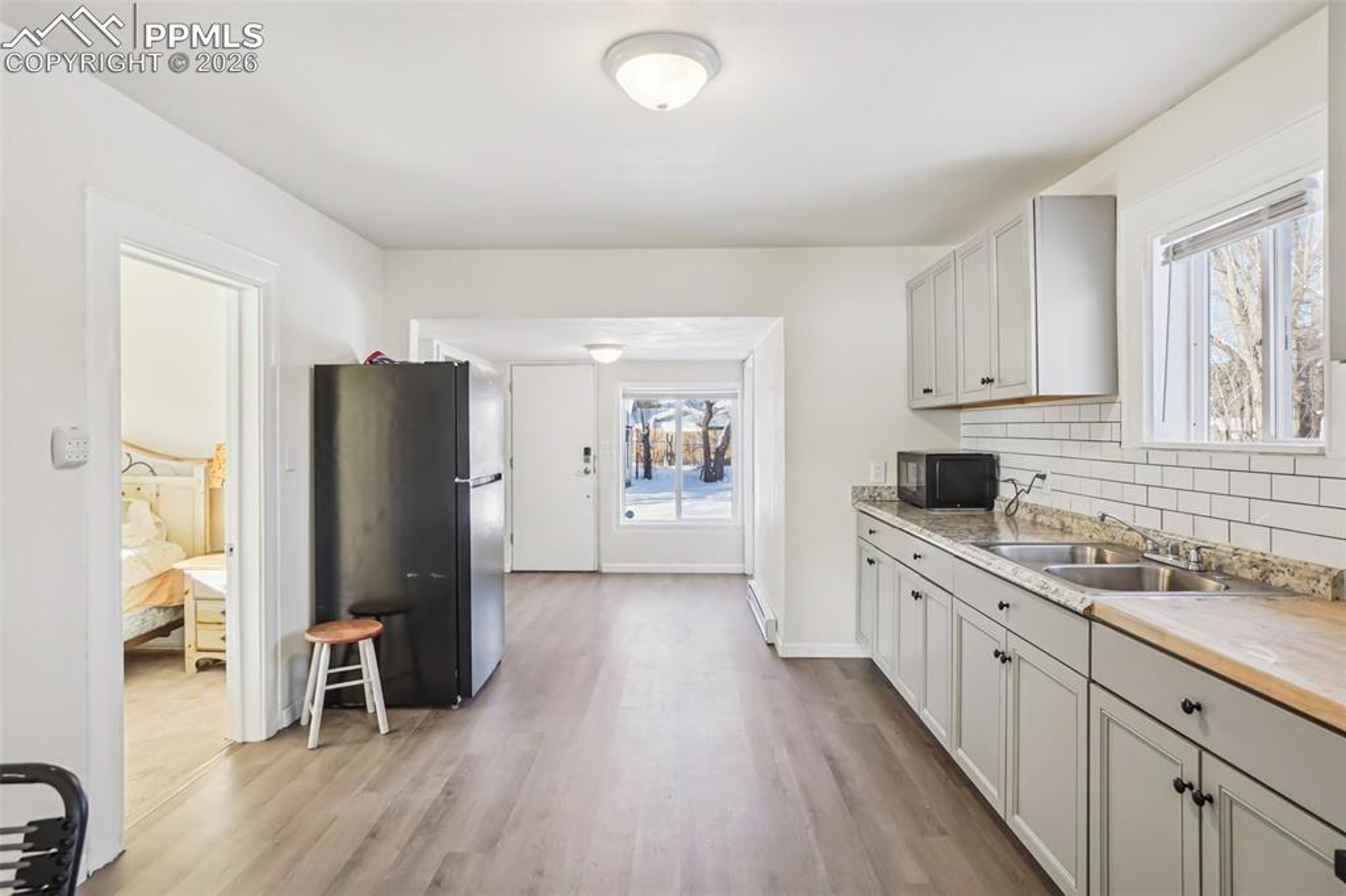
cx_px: 673
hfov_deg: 90.0
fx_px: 673
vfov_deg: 67.3
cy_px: 448
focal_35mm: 18
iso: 400
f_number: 8
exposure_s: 1/15
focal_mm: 12
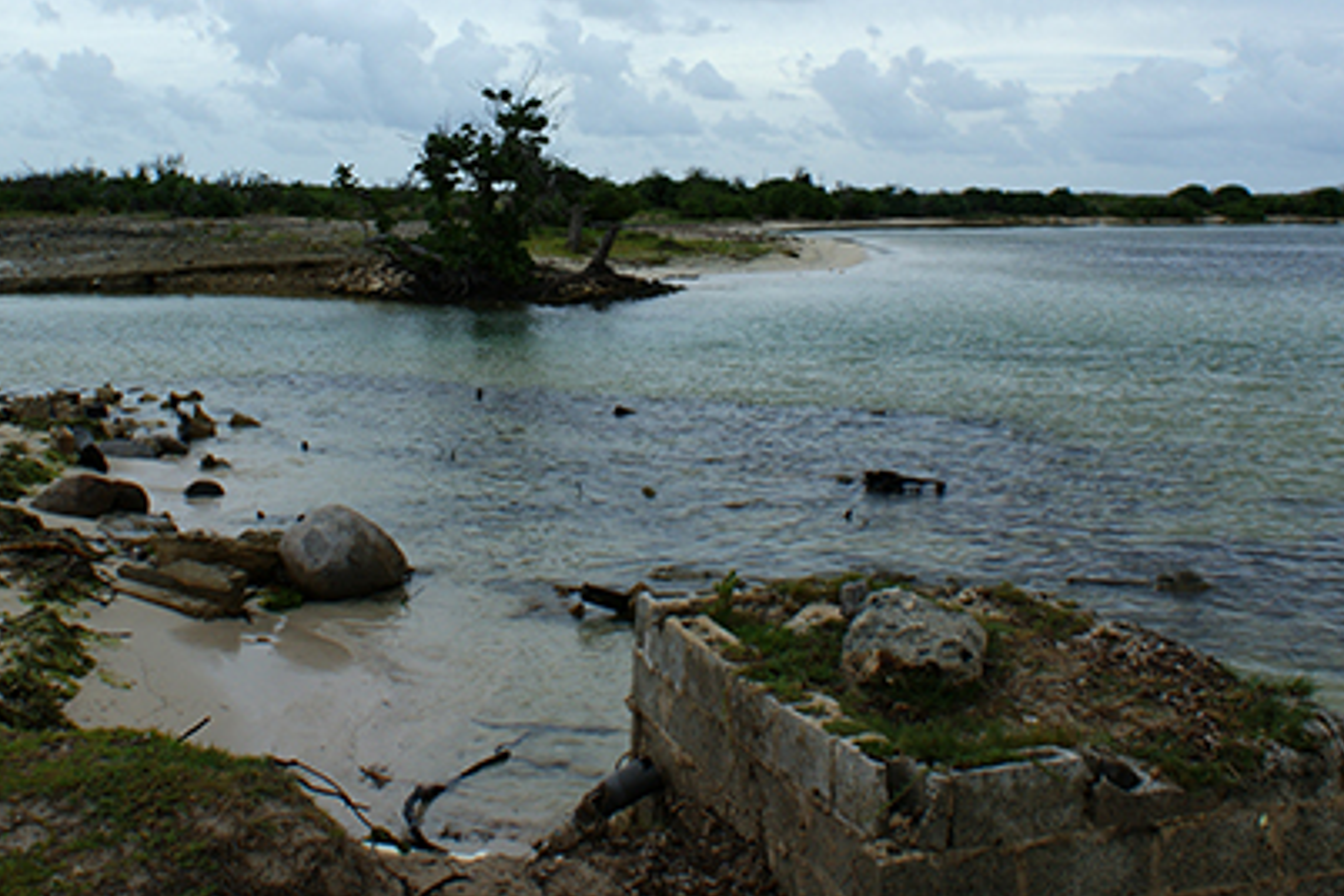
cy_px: 154
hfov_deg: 41.9
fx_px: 1755
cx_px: 608
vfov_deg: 27.9
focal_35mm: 47
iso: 100
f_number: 10
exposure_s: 1/250
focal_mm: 18
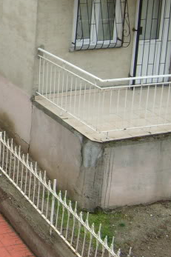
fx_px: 599
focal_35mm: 84
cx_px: -56
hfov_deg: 15.4
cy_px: 45
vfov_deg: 23.8
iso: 80
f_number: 2.8
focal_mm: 5.8
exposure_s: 1/350
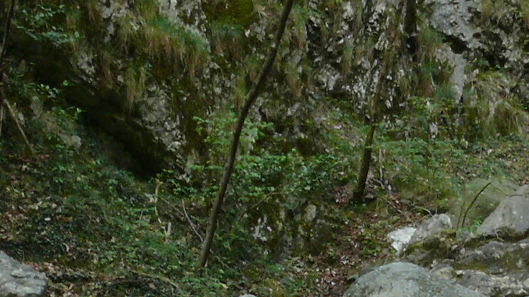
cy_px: 638
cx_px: 389
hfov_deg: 12.1
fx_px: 2482
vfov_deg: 6.6
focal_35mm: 177
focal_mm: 10.6
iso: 100
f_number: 11
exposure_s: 1/2
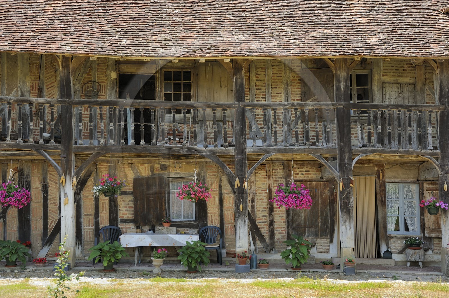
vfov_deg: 28.0
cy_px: 149
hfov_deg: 41.1
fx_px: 598
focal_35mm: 48
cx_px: 224
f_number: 5.6
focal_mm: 48
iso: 200
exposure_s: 1/125
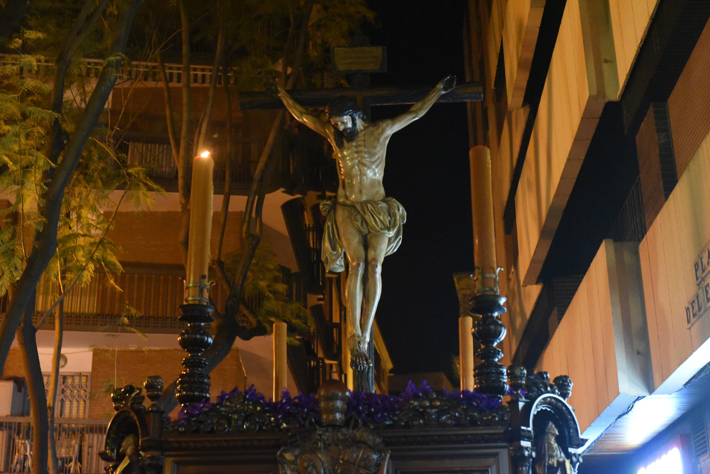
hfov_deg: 38.2
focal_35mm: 52
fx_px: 1026
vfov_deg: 26.0
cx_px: 347
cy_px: 239
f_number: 3.5
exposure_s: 1/80
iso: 12800
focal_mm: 50
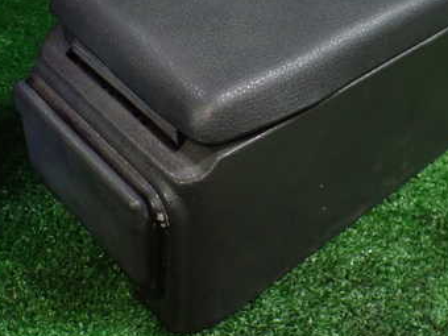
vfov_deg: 27.2
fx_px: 686
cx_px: 335
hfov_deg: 35.4
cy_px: 90
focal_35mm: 53
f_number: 2.3
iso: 800
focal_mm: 5.4
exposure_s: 1/100
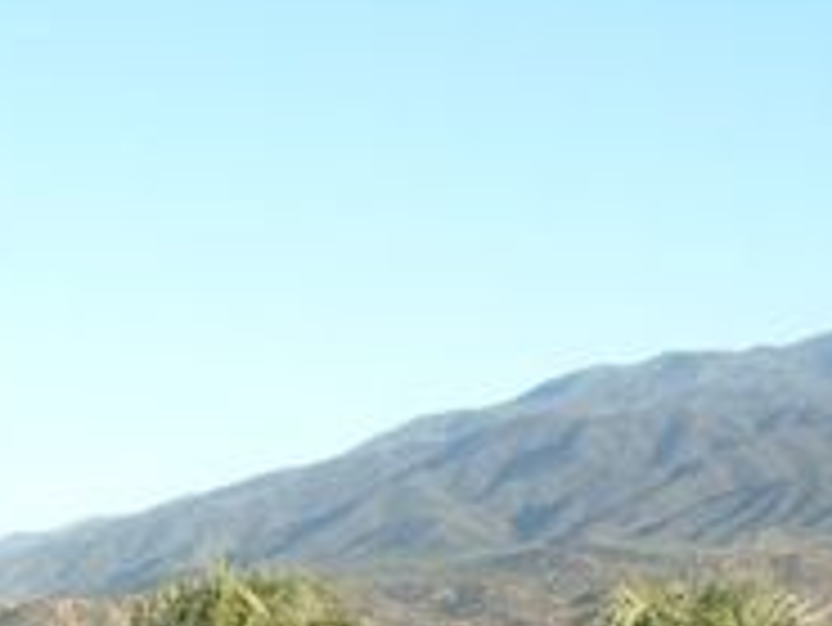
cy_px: 811
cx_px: 564
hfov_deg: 19.4
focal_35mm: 101
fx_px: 2429
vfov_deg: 14.1
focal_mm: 5.8
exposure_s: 1/125
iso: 80
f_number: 7.1
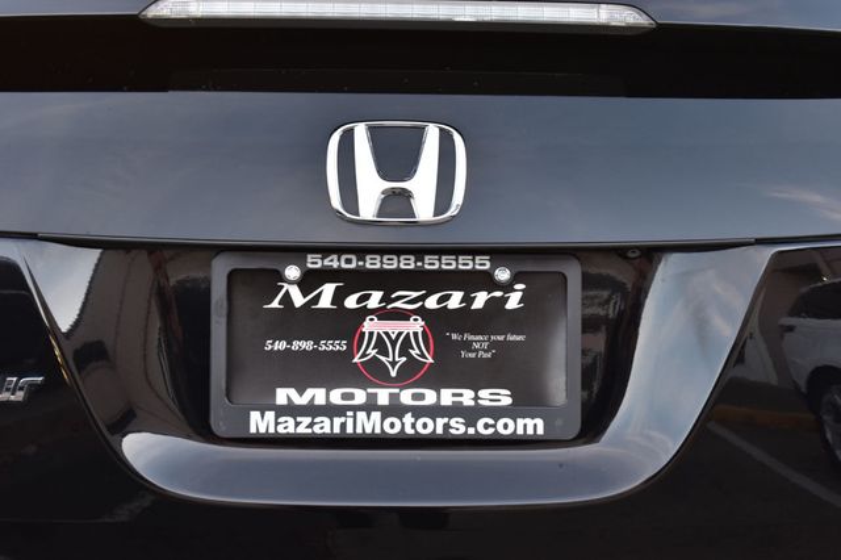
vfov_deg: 18.9
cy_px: 280
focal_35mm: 72
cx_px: 420
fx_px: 1681
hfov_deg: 28.1
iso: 400
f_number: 8
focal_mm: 48
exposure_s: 1/50
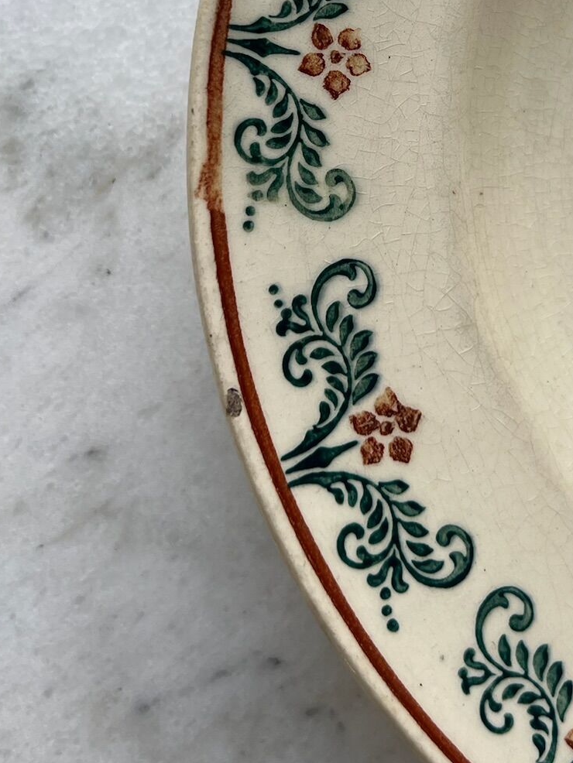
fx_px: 1191
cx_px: 386
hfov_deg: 26.9
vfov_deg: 34.0
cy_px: 108
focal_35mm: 54
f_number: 1.5
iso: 50
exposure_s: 1/866
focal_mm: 5.7
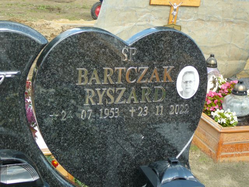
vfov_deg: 20.7
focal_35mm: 71
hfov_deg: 27.4
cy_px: 94
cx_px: 124
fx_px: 511
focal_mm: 10.5
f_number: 3.7
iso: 80
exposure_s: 1/160
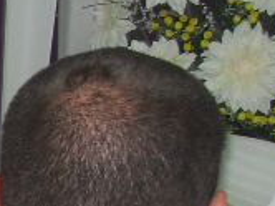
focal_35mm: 210
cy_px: 377
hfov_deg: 8.2
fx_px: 1666
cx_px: -525
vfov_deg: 6.9
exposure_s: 1/45
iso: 100
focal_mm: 6.3
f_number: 2.8
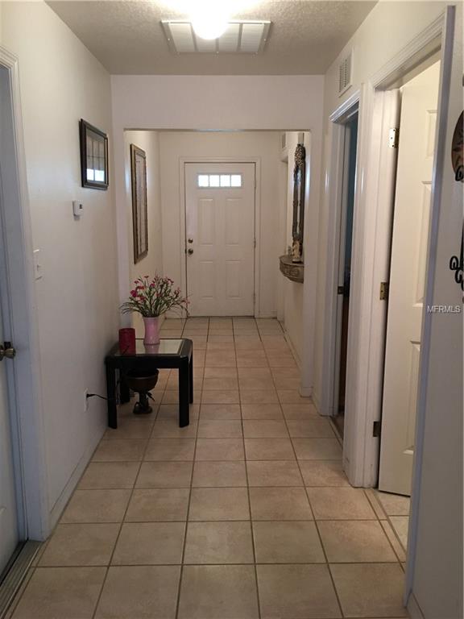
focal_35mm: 29
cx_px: 232
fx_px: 518
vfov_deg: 61.7
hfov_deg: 48.2
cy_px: 310
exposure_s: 1/15
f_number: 2.2
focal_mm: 4.15
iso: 64
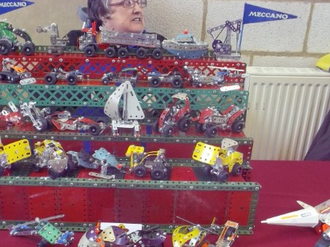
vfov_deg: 32.0
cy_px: 161
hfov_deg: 42.0
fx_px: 429
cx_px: 146
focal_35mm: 45
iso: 160
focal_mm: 4.1
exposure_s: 1/10
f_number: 3.3
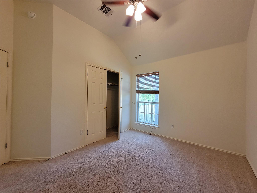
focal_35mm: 13
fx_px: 97
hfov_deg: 106.2
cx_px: 128
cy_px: 96
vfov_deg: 89.9
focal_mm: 2.2
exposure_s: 1/60
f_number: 2.2
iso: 250
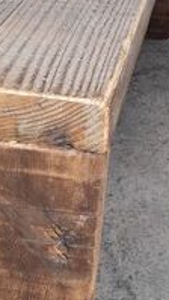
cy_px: 147
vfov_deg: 23.9
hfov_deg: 13.6
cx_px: 44
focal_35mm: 89
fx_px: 706
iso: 40
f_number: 1.9
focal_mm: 3.6
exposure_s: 1/183
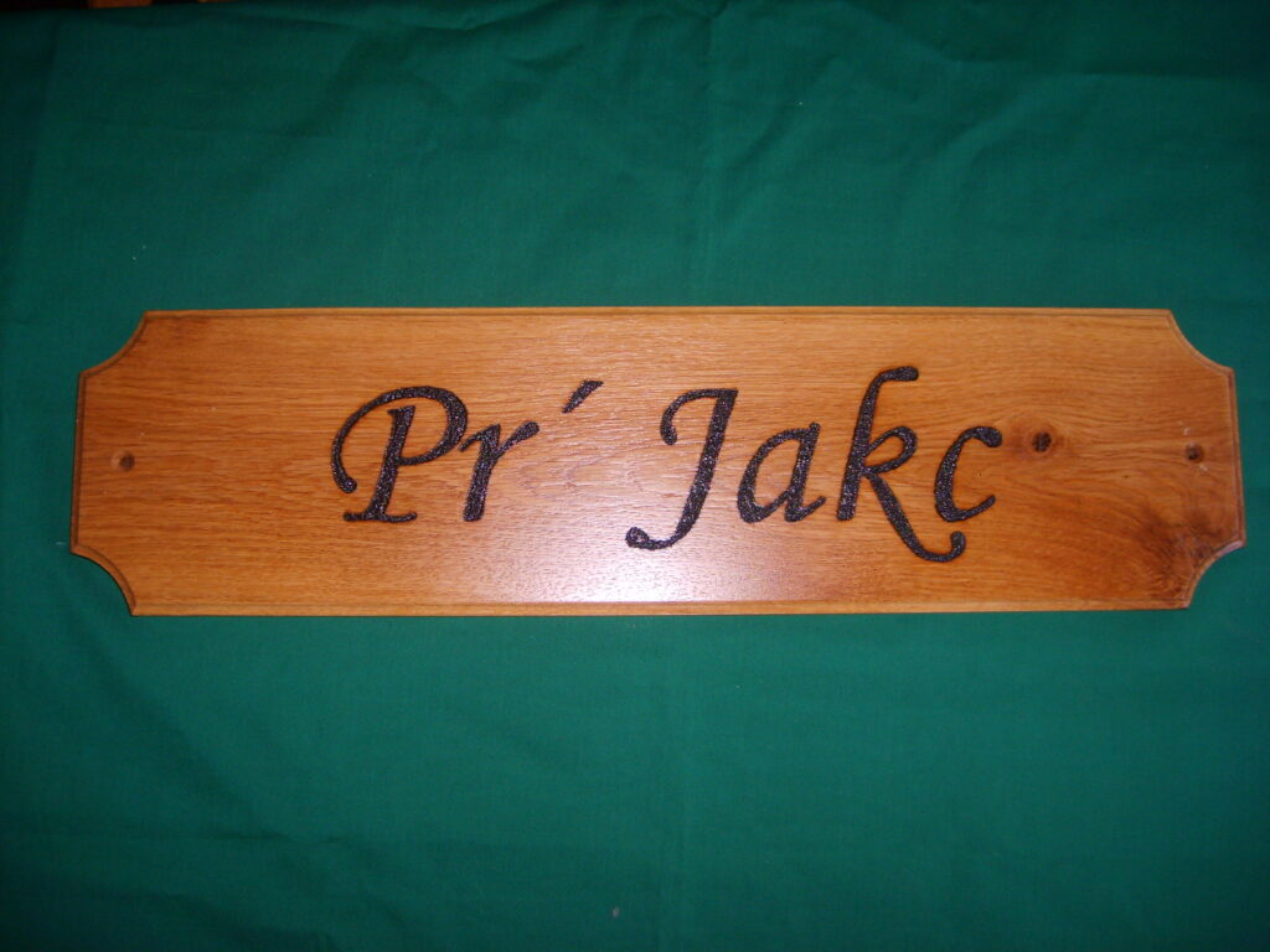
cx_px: 635
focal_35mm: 35
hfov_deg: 52.6
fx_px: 1284
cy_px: 476
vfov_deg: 40.7
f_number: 2.8
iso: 100
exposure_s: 1/45
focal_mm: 5.8
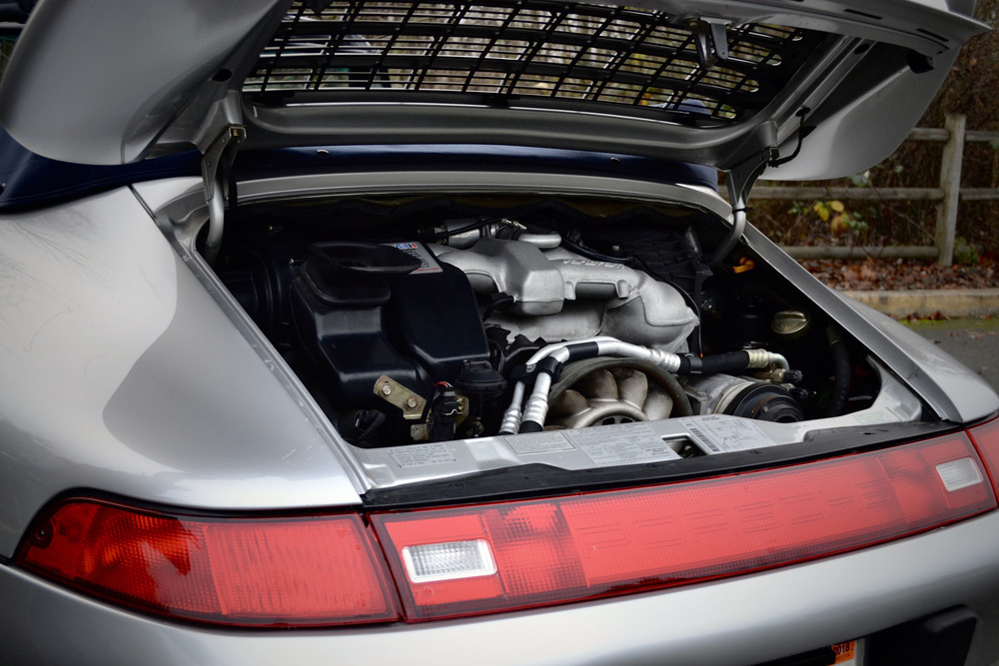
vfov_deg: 29.9
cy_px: 333
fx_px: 1249
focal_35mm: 45
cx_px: 500
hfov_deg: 43.6
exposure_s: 1/60
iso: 400
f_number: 4.5
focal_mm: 30
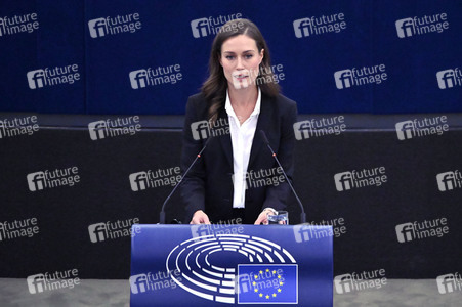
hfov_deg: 3.4
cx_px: 231
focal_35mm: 600
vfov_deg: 2.3
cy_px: 154
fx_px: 7694
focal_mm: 600
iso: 16000
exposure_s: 1/1000
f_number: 6.3
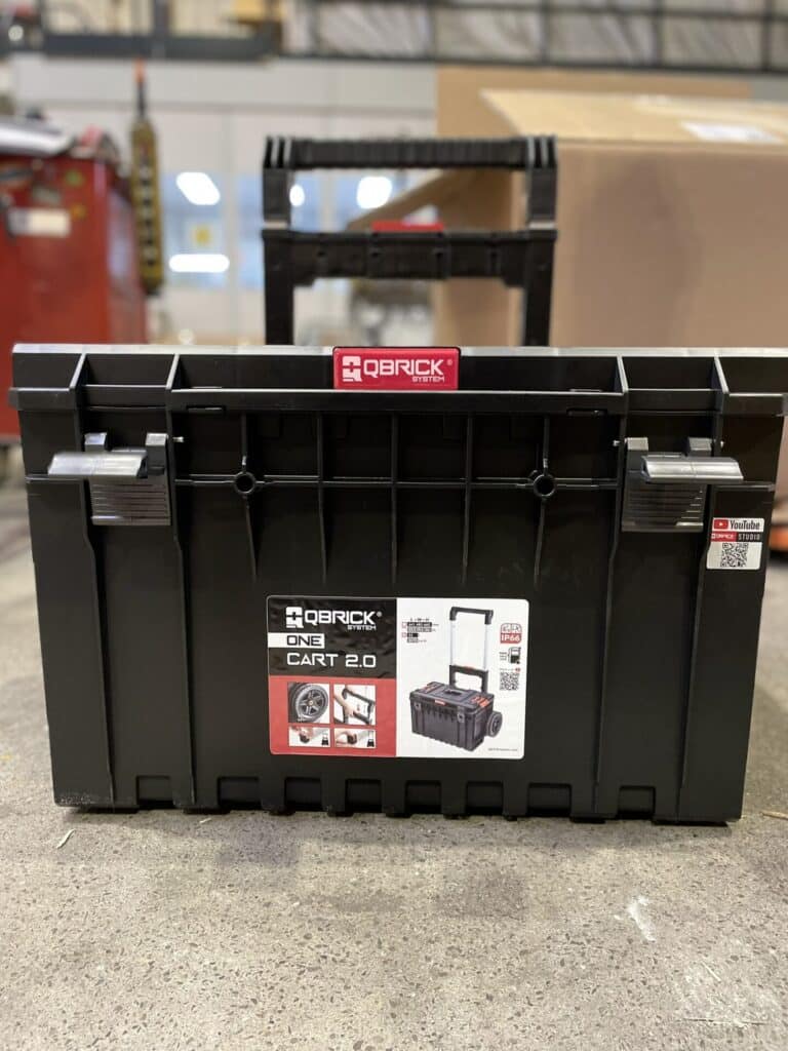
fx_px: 789
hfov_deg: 53.1
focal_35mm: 26
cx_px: 394
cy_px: 526
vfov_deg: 67.3
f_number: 1.6
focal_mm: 4.2
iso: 320
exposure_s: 1/50
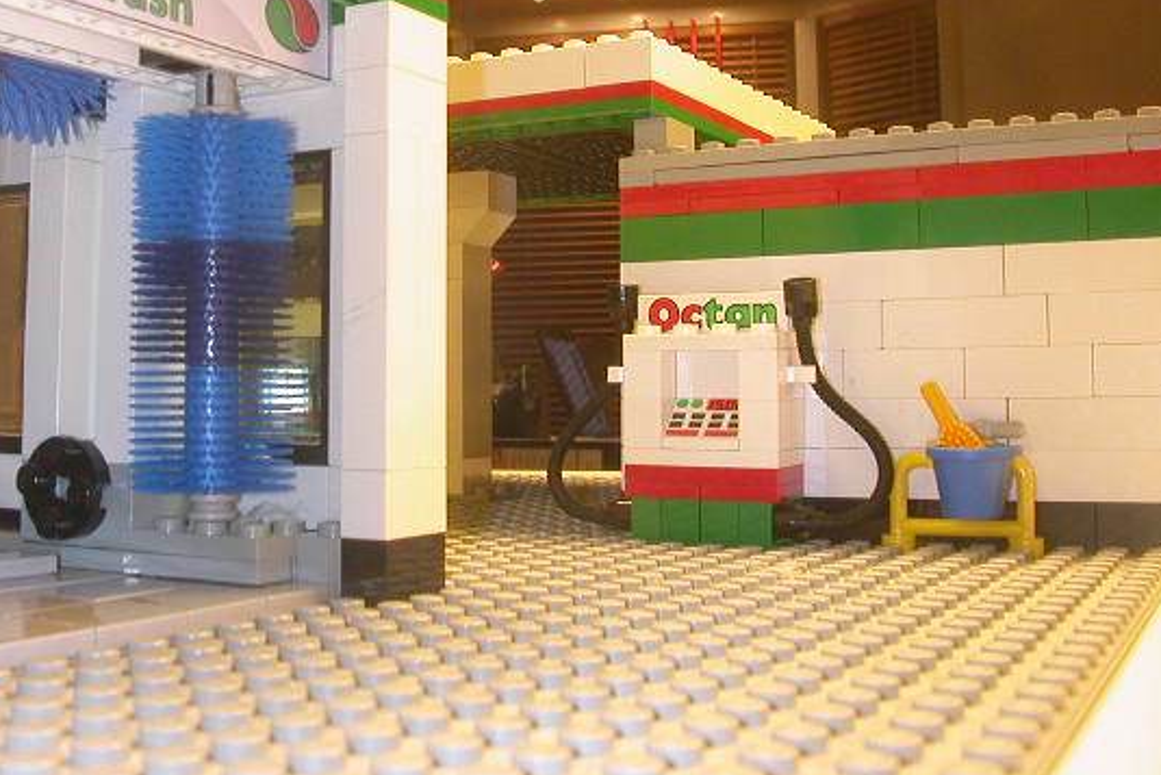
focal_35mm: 46
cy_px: 295
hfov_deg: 42.6
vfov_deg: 29.2
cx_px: 482
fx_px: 1484
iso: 200
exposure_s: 1/11
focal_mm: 5.6
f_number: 4.5
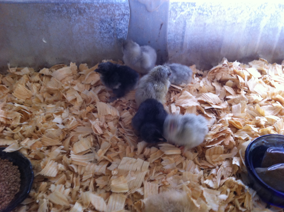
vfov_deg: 40.6
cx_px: 142
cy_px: 106
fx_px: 287
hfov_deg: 52.7
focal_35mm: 35
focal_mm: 3.85
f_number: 2.8
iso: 160
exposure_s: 1/15
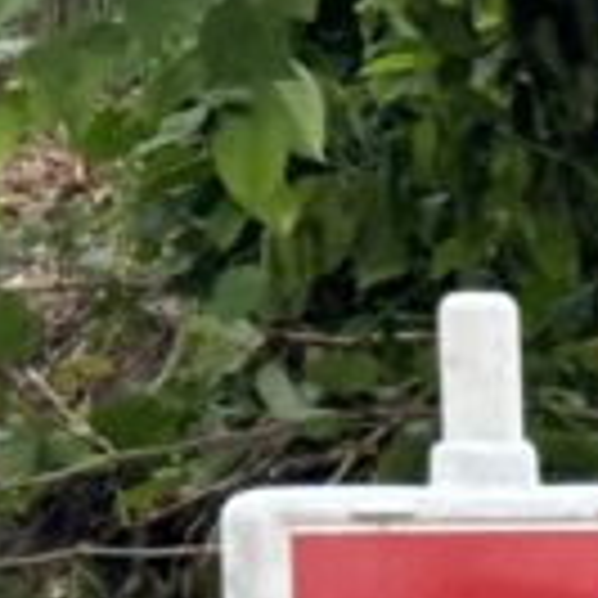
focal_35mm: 327
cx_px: 162
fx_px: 6391
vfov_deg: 5.3
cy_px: -85
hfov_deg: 5.4
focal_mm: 6.86
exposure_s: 1/654
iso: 64
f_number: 1.78
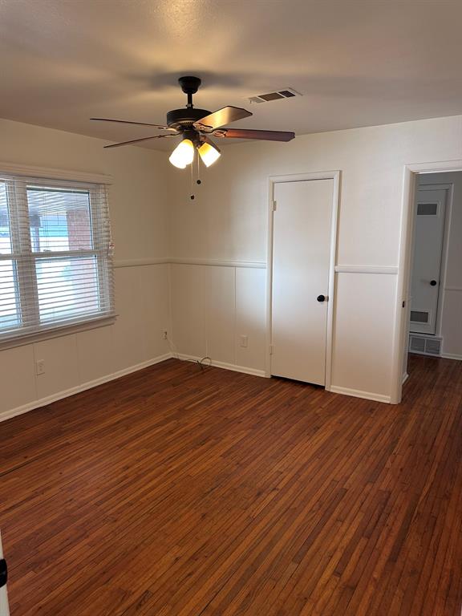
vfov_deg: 71.6
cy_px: 308
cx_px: 231
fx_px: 427
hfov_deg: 56.8
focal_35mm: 24
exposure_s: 1/60
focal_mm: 6.86
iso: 125
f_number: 1.78
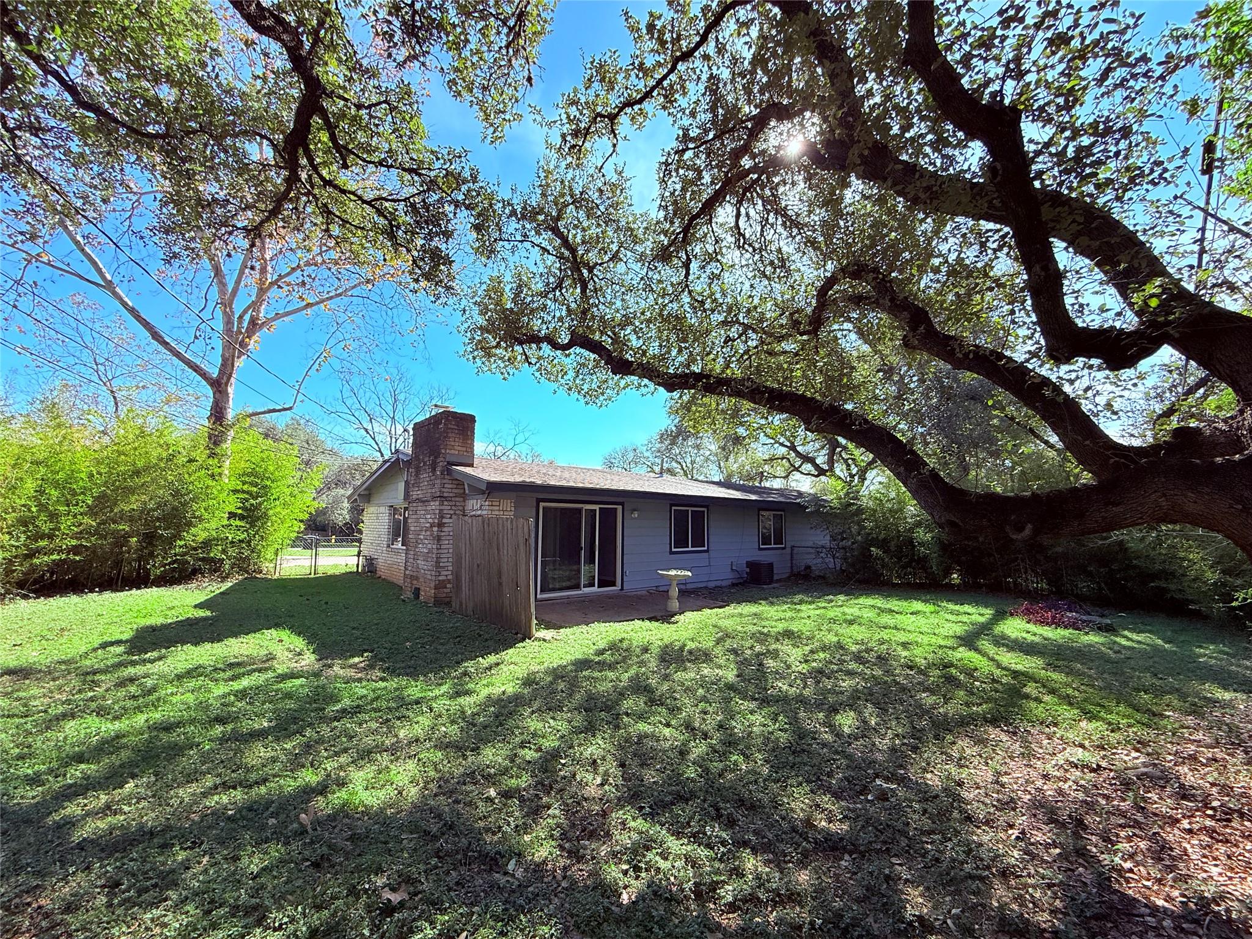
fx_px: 506
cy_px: 470
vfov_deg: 85.7
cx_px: 626
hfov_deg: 102.1
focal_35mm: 14
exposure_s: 1/1464
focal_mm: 2.22
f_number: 2.2
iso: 64
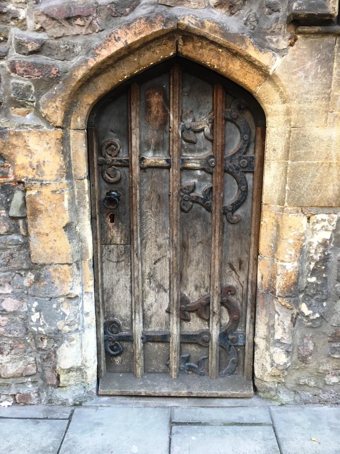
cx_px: 170
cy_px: 227
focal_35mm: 29
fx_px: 380
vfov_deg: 61.7
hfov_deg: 48.2
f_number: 2.2
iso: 32
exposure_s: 1/50
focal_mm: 4.15
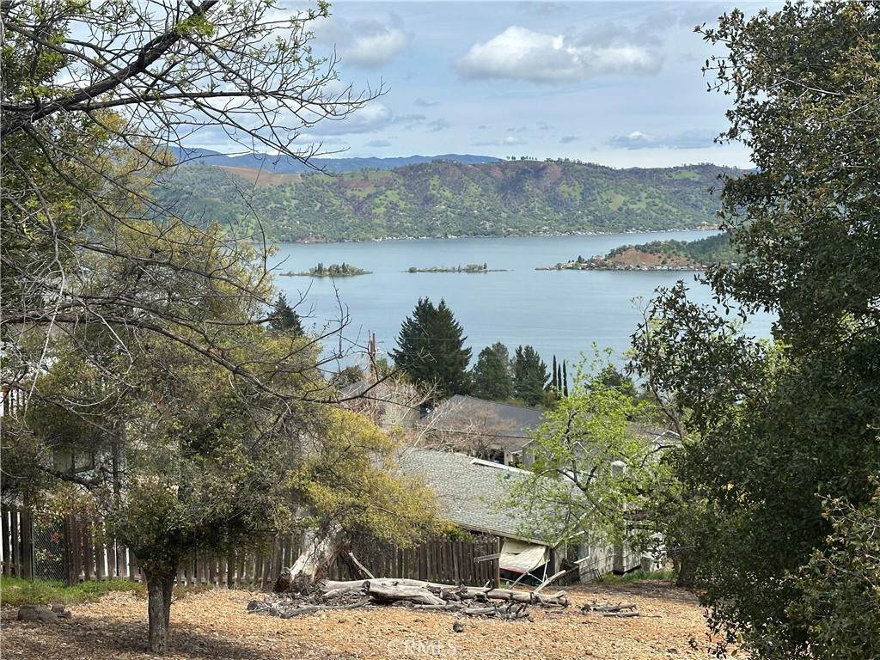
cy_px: 330
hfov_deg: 39.7
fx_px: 1220
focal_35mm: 48
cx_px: 440
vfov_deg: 30.3
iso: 64
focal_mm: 6.86
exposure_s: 1/4016
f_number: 1.78
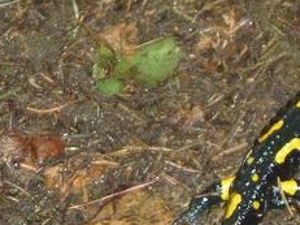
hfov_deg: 8.9
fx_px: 1923
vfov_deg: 6.7
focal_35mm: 222
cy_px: 163
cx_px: 245
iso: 800
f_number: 5.9
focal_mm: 22.8
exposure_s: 1/60
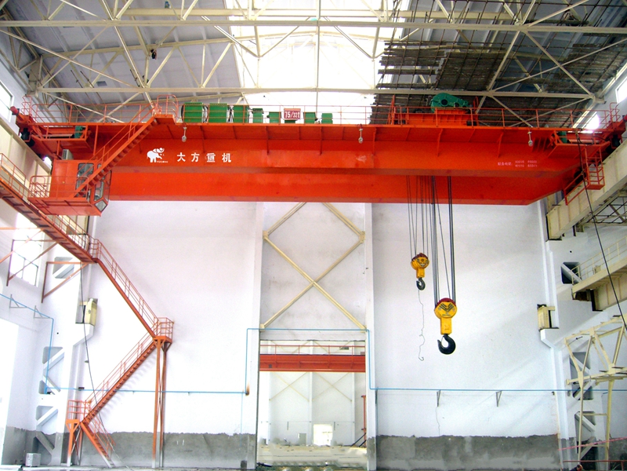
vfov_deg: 40.7
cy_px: 236
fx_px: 634
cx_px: 314
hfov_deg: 52.6
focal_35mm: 35
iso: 80
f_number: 2.8
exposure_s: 1/60
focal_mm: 5.8
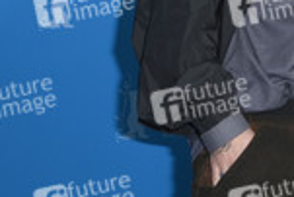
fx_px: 1586
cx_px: 422
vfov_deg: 7.0
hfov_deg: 10.3
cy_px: -45
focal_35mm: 194
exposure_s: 1/250
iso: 800
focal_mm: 65
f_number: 5.6
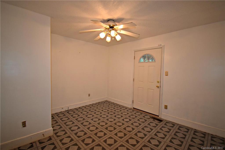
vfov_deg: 77.3
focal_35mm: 15
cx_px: 112
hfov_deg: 100.4
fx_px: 94
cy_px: 75
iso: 800
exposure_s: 1/80
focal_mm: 10
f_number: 4.5
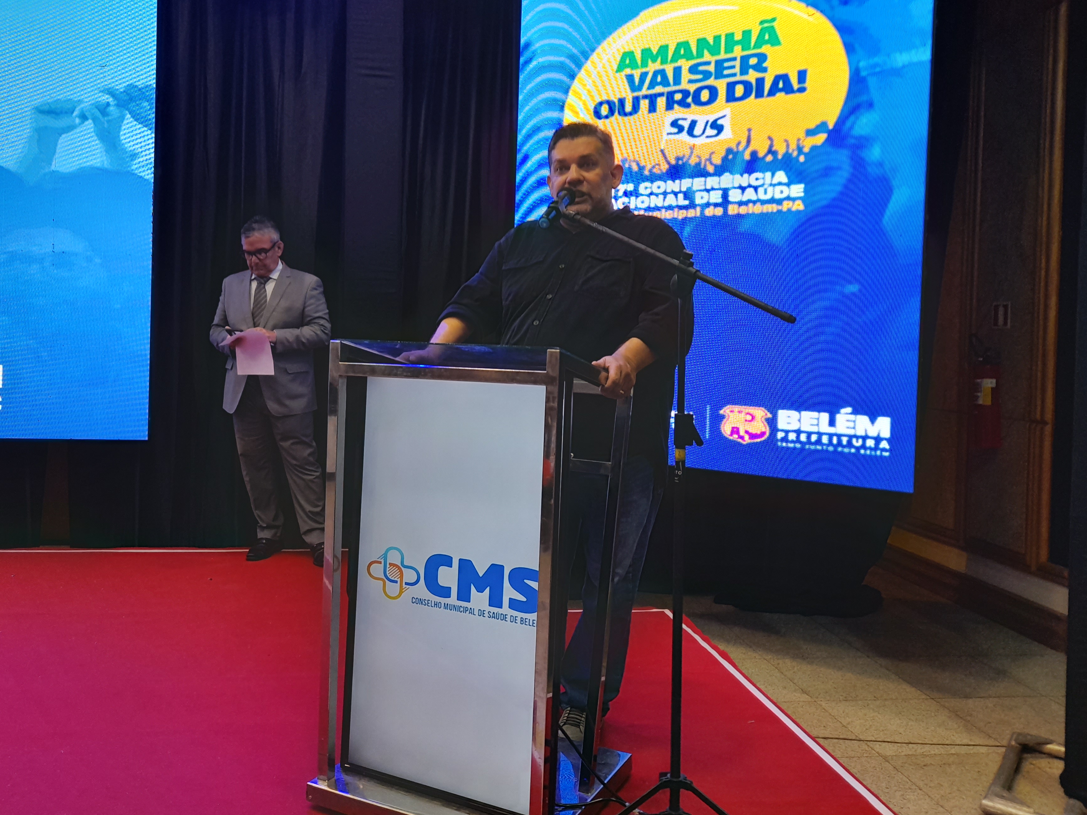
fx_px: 911
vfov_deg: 48.1
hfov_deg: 61.6
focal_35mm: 29
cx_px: 498
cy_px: 350
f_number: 2
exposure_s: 1/60
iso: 50
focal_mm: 4.6
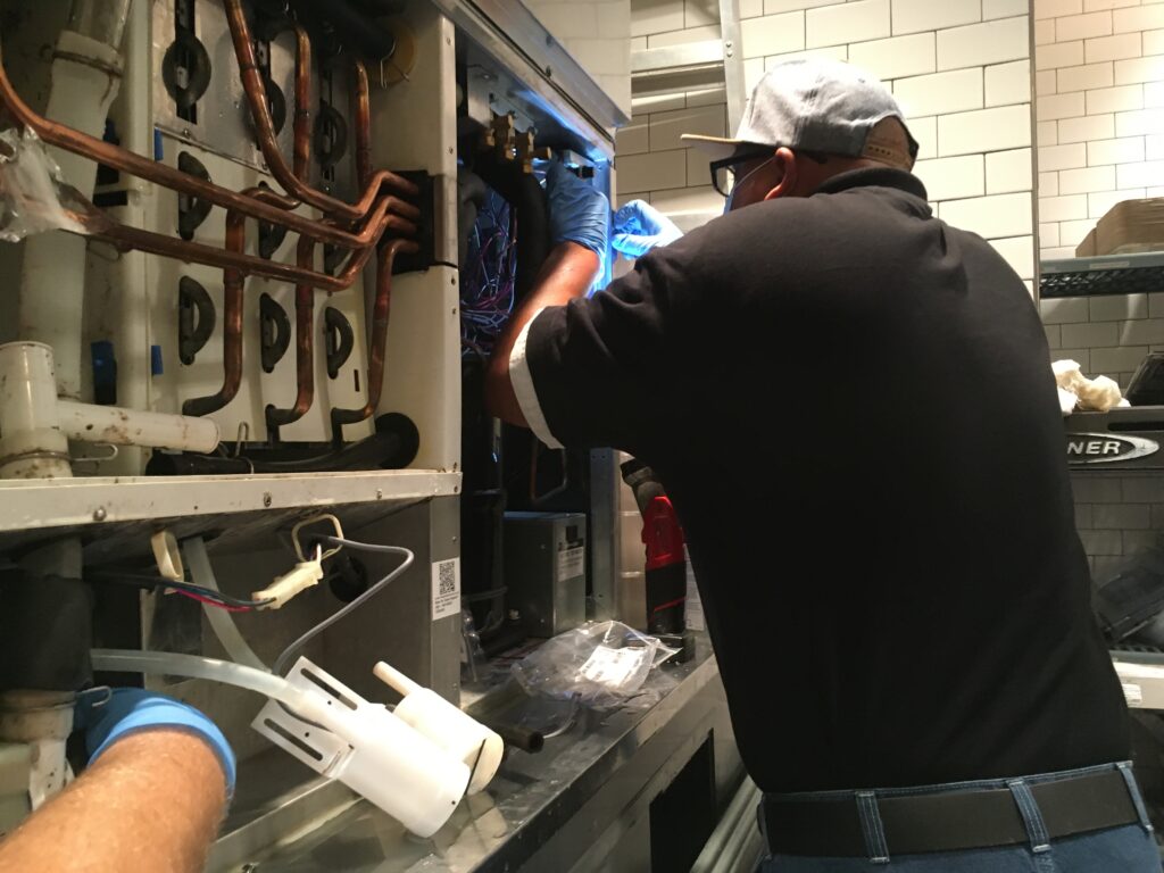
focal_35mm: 29
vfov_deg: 48.2
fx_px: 975
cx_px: 582
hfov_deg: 61.7
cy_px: 436
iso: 160
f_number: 2.2
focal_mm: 4.15
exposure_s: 1/30
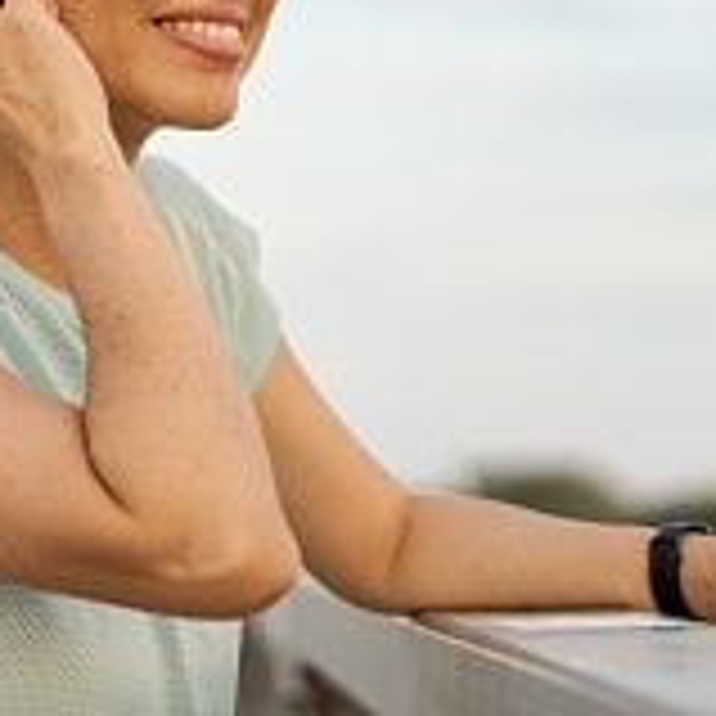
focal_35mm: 136
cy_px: 146
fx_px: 3183
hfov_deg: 12.7
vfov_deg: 12.8
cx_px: 16
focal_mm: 50
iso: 800
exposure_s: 1/5000
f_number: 1.8
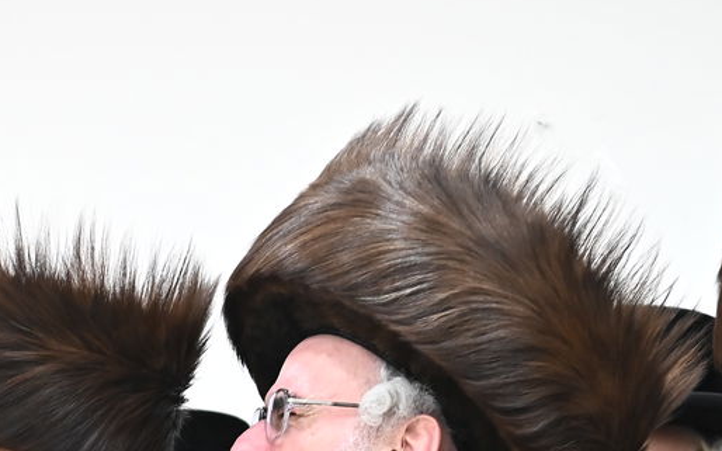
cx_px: 101
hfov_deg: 12.1
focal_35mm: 172
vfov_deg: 7.5
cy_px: 622
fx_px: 3384
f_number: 3.5
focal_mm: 62
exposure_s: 1/200
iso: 2500
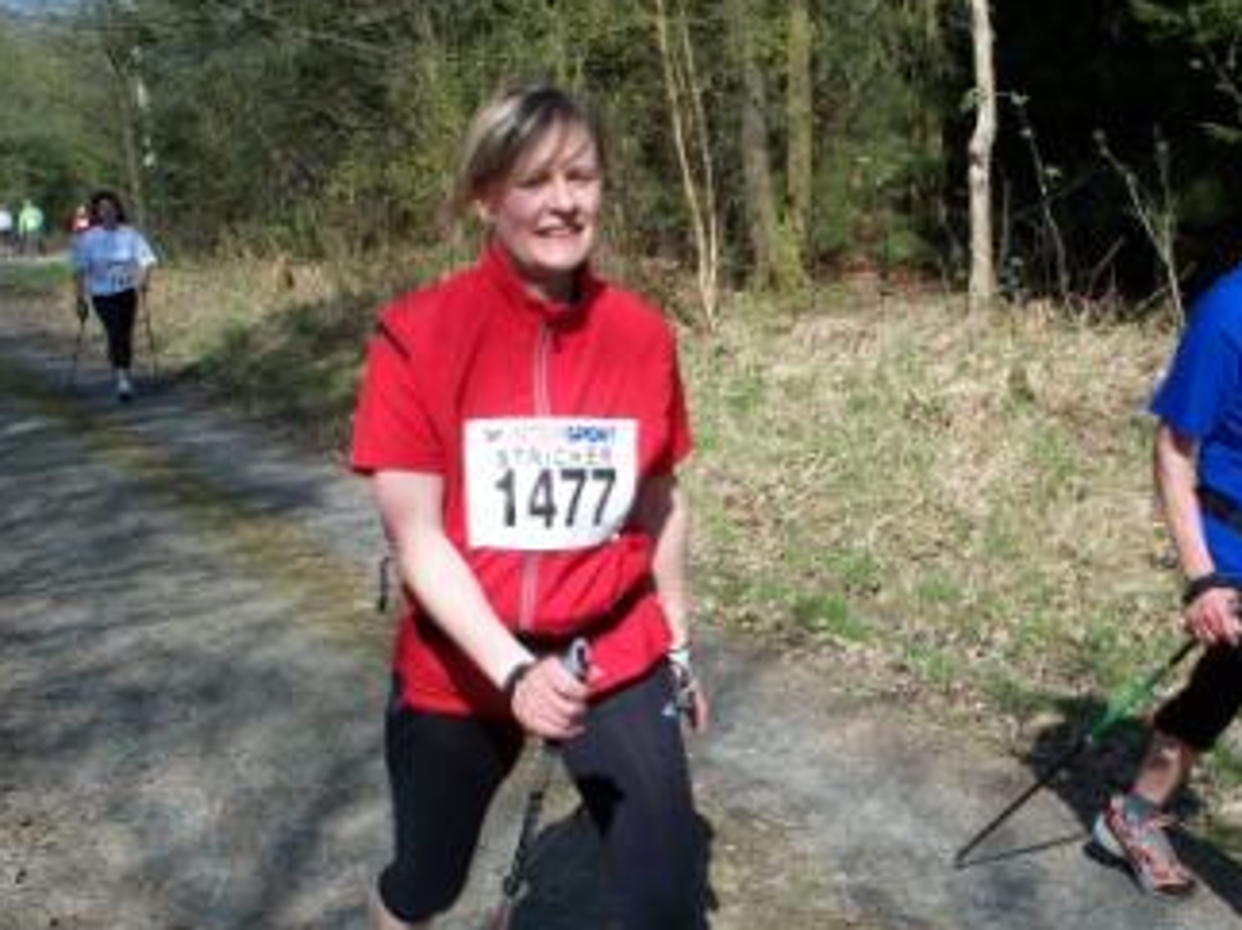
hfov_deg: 37.7
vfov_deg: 29.1
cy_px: 507
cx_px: 846
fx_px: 1793
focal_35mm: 50
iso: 64
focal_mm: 7.54
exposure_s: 1/250
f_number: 5
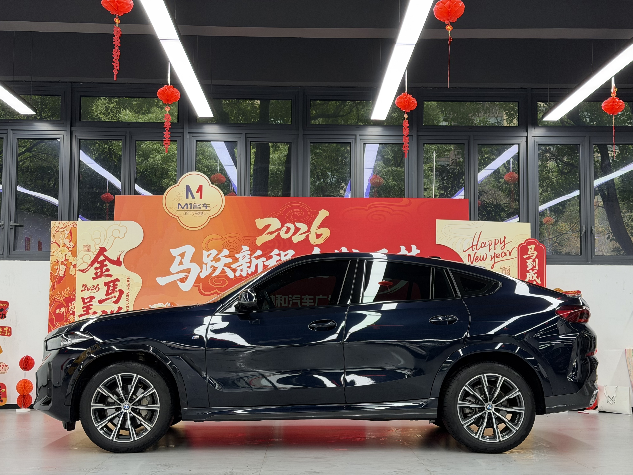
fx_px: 878
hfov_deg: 39.7
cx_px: 316
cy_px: 238
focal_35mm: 48
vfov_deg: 30.3
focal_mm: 6.76
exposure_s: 1/81
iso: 100
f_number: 1.78
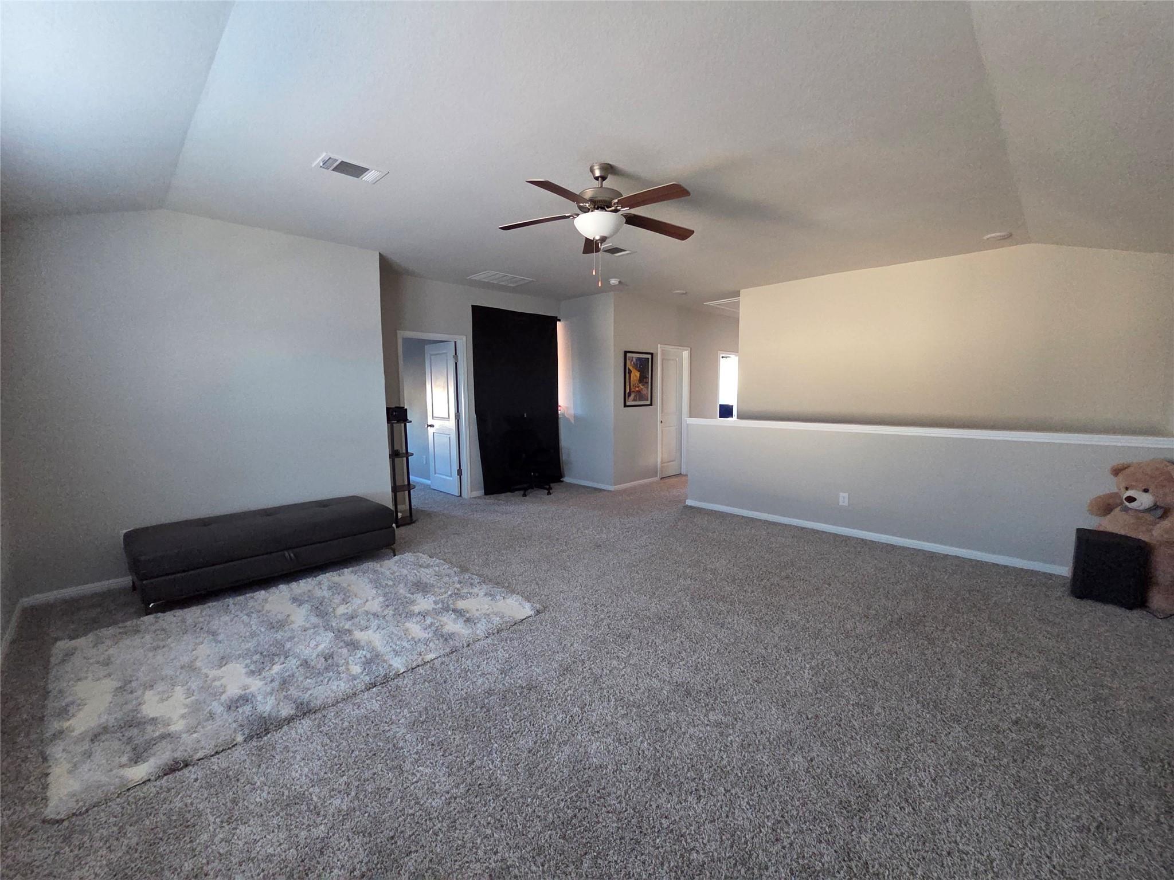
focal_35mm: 13
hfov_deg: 106.2
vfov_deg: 89.9
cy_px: 440
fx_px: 441
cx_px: 587
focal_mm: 2.2
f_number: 2.2
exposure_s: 1/60
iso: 1000
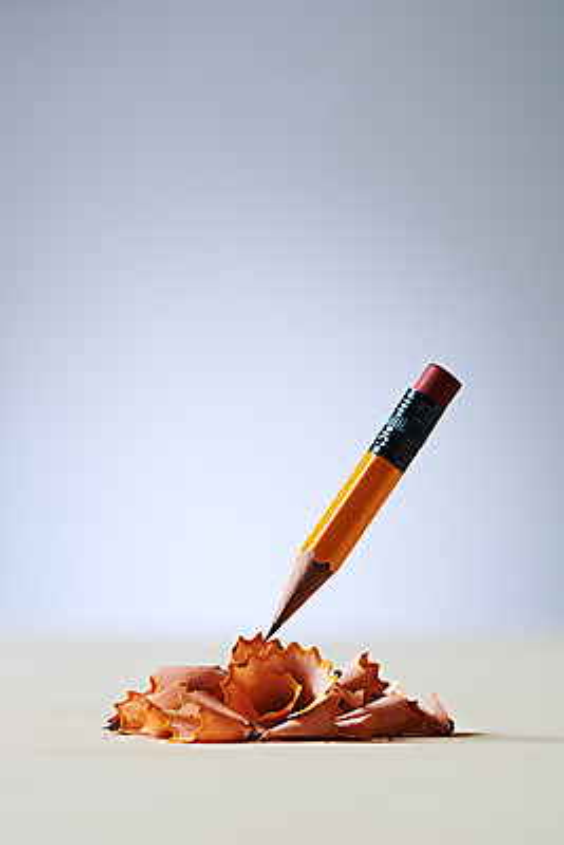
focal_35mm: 105
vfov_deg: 19.4
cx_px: 282
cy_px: 422
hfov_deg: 13.1
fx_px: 2465
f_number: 13
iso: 100
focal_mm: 105
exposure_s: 1/125
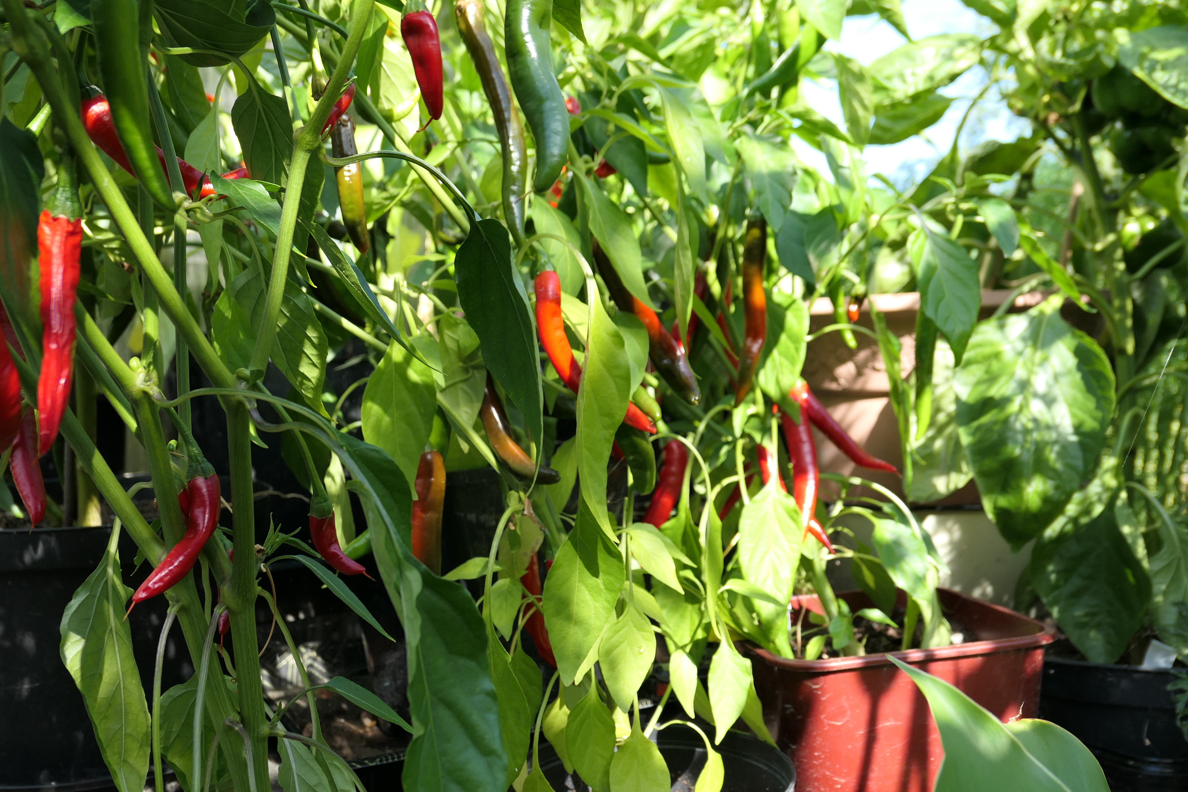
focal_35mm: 35
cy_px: 437
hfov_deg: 54.4
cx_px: 562
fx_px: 1155
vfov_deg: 37.8
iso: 125
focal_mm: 10.7
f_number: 2.8
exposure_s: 1/320
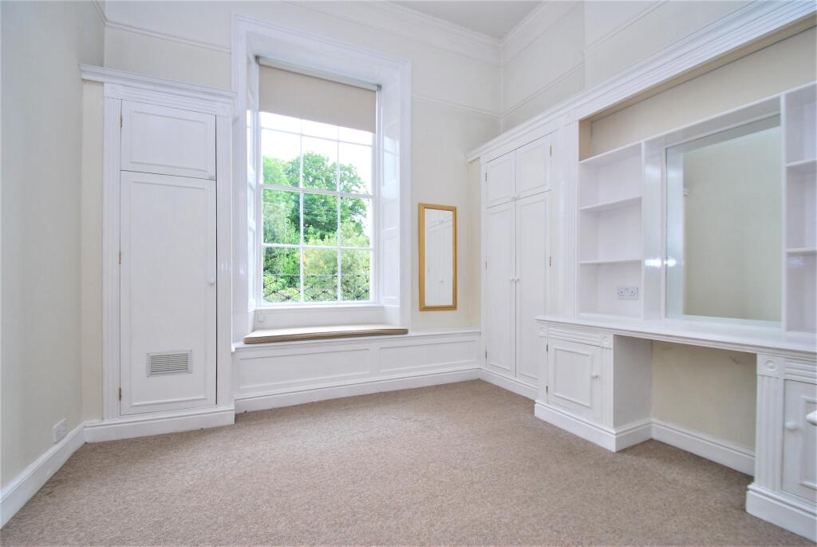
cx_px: 408
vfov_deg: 77.5
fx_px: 341
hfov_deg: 100.3
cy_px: 274
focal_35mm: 15
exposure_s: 1/125
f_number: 5.6
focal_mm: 10
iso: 200
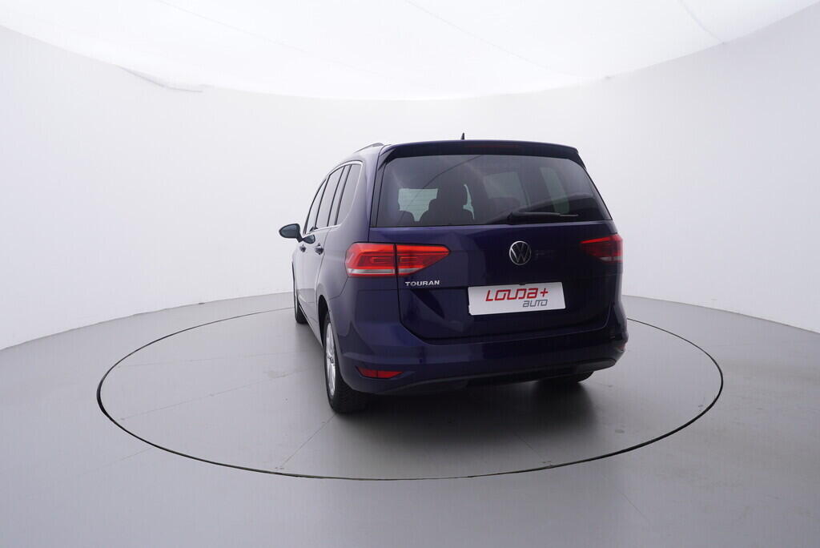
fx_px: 513
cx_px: 410
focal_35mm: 22
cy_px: 274
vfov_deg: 56.2
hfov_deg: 77.3
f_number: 5
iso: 200
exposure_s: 1/80
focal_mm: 15
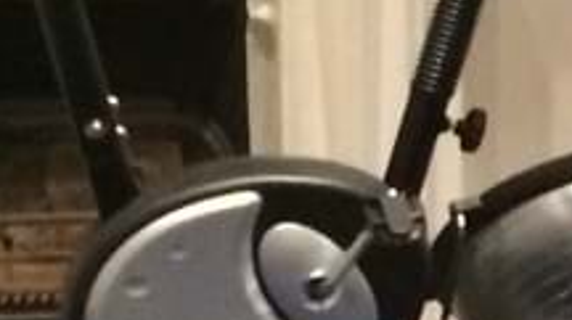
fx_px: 3621
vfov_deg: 5.0
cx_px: 1666
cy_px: -98
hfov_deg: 7.9
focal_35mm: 239
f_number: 2.2
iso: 250
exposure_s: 1/20
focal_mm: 4.15
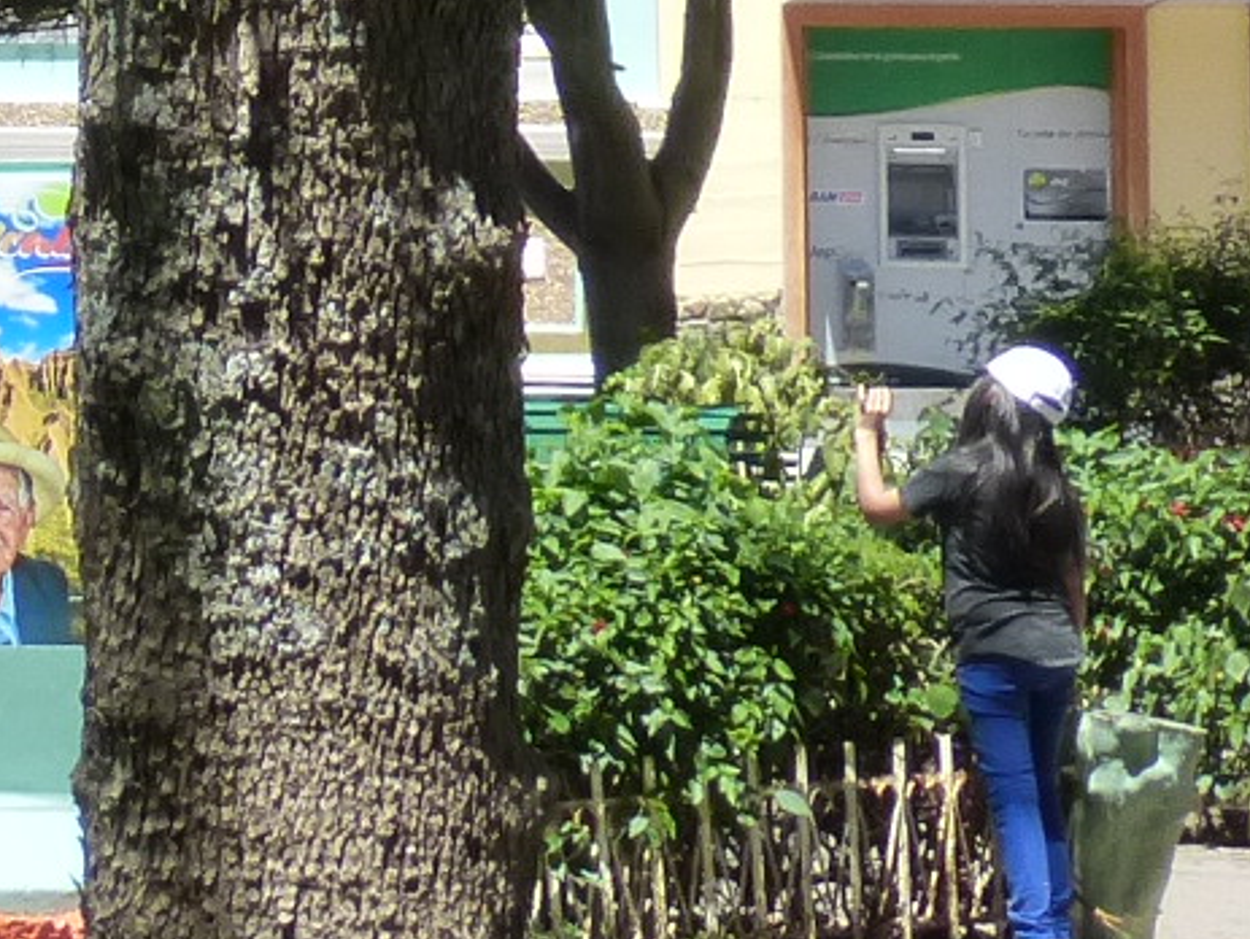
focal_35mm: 221
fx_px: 7987
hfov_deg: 8.0
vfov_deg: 6.7
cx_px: -2063
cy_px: -413
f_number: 3.9
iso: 160
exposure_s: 1/500
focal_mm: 6.9
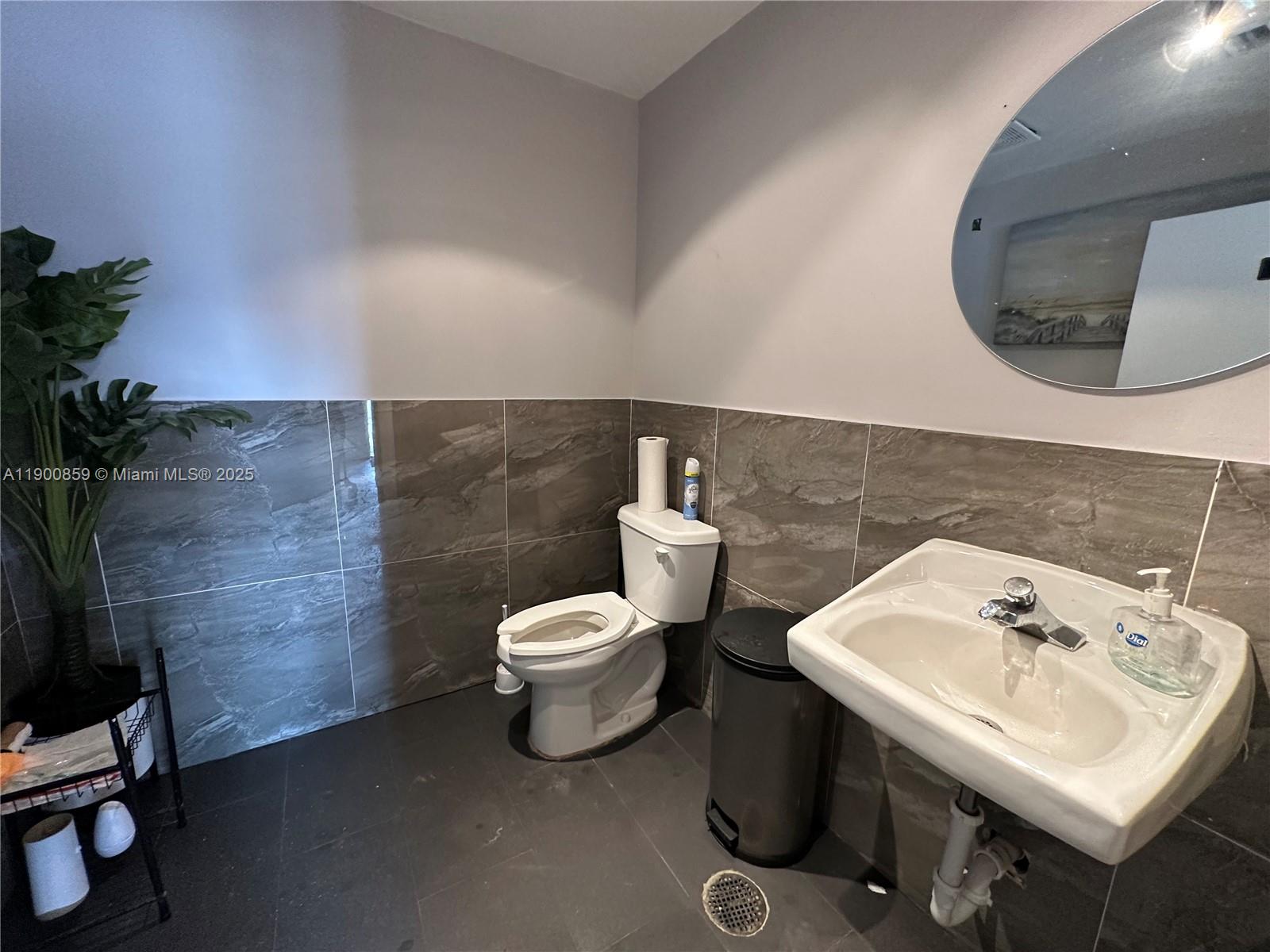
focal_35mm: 14
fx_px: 514
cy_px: 476
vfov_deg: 85.7
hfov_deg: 102.1
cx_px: 635
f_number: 2.2
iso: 400
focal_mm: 2.22
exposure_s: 1/60
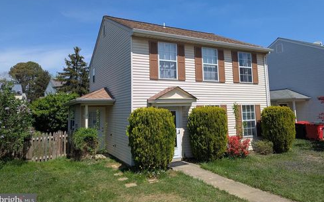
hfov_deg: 70.4
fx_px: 230
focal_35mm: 26
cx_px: 161
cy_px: 83
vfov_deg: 47.3
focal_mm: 6.81
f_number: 1.85
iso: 44
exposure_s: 1/2571
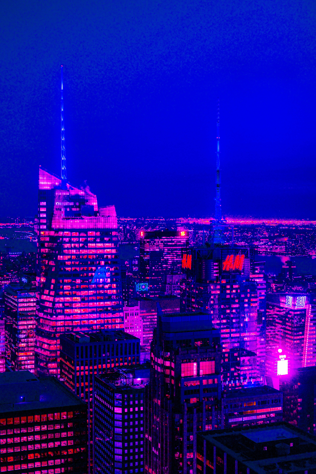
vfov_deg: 37.5
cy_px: 237
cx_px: 158
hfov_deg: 25.5
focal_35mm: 53
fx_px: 698
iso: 320
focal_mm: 35
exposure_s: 1/30
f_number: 2.8
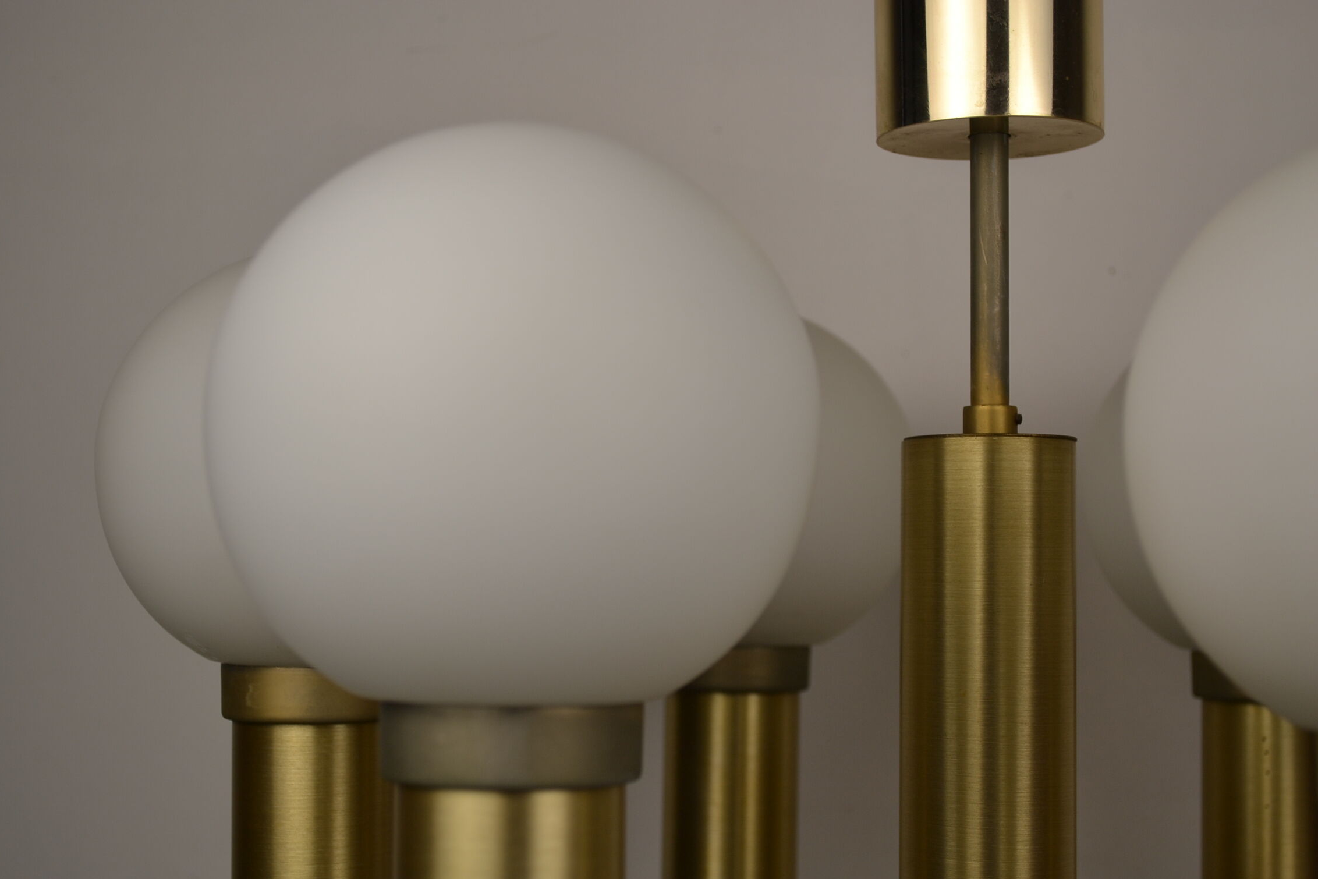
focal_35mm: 58
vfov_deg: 23.4
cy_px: 442
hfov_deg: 34.5
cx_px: 648
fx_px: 2124
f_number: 5.6
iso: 140
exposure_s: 1/125
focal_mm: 38
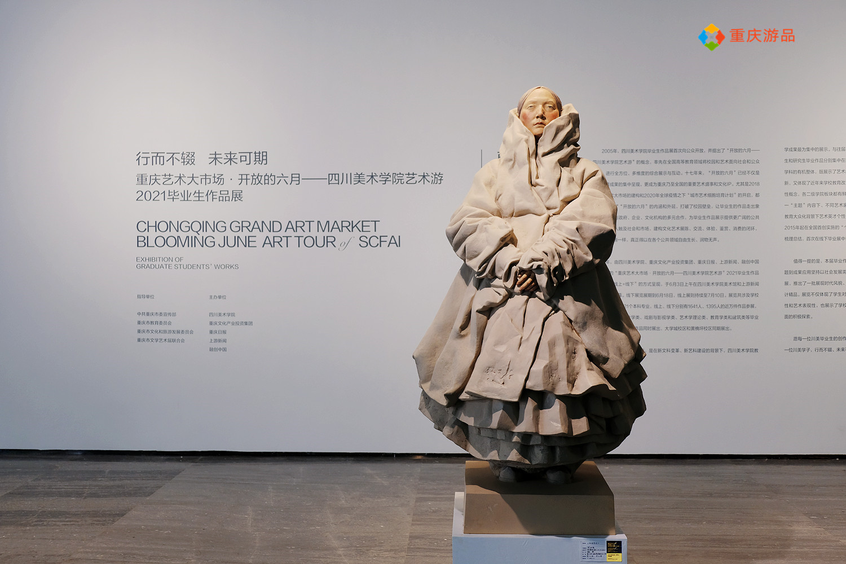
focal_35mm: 35
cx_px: 423
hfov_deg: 54.4
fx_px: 822
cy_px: 282
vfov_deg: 37.9
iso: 320
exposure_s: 1/125
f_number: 3.2
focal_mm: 23.3
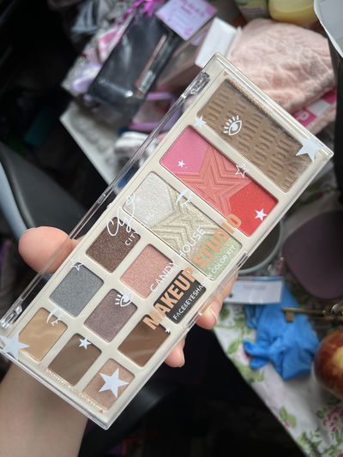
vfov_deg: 67.3
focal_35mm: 26
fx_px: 343
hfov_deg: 53.1
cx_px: 172
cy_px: 228
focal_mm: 5.1
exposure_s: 1/122
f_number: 1.6
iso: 40
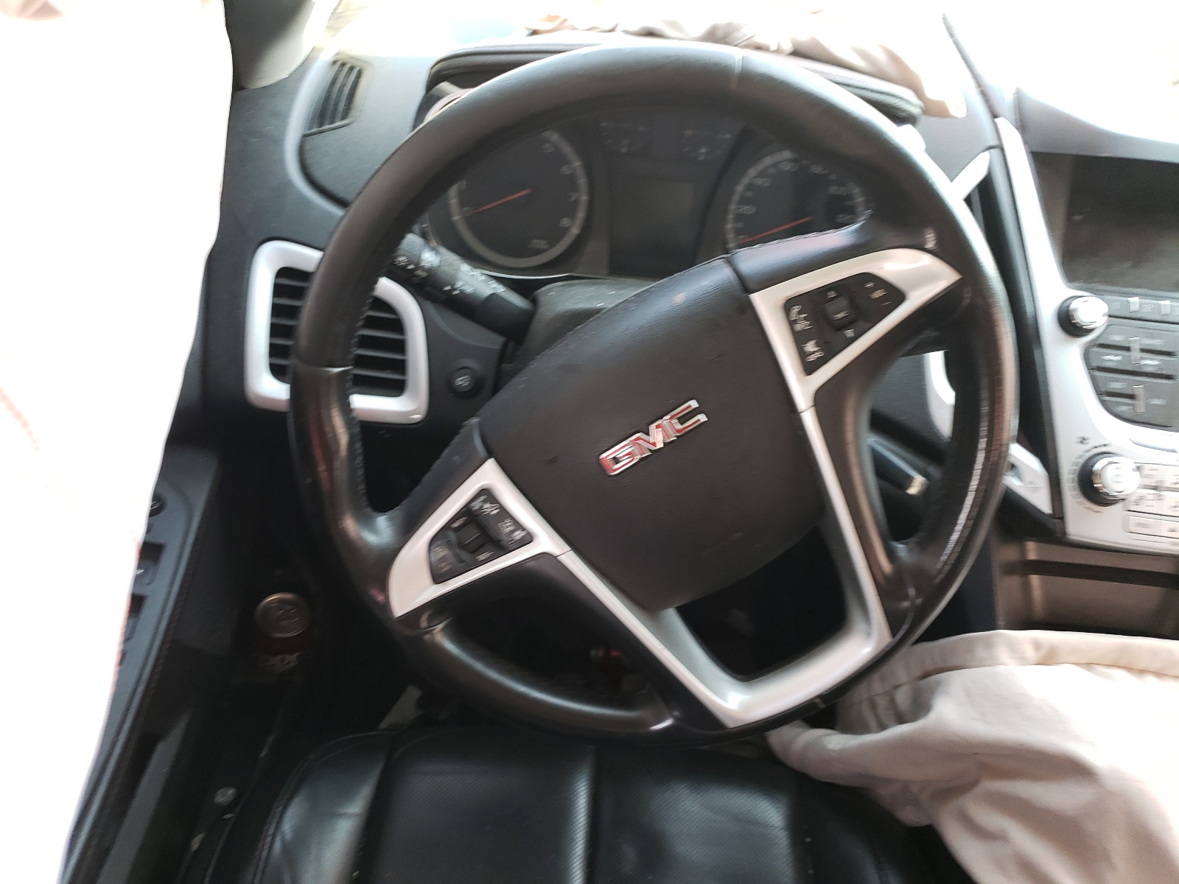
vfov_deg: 53.1
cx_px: 590
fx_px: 886
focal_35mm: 26
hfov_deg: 67.3
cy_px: 442
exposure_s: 1/60.2
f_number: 1.5
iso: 73
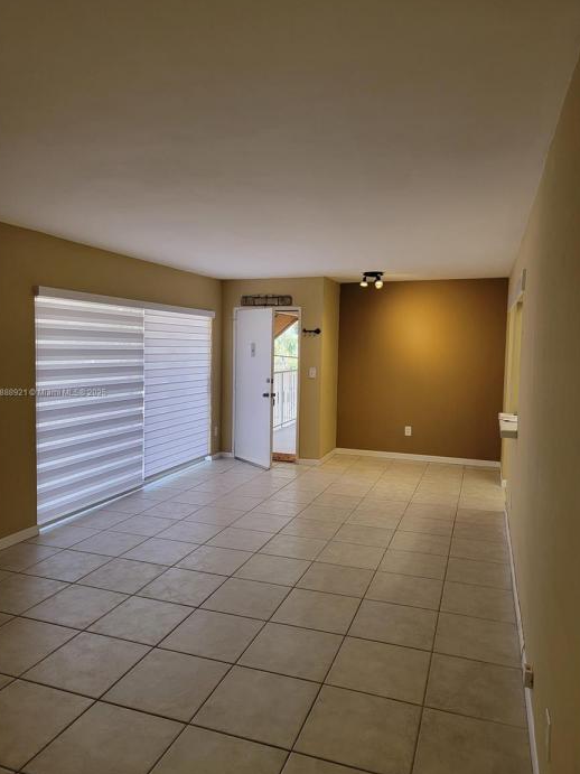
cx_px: 286
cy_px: 393
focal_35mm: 25
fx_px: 559
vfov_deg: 69.4
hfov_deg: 54.9
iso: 125
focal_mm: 6.7
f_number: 1.8
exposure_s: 1/120
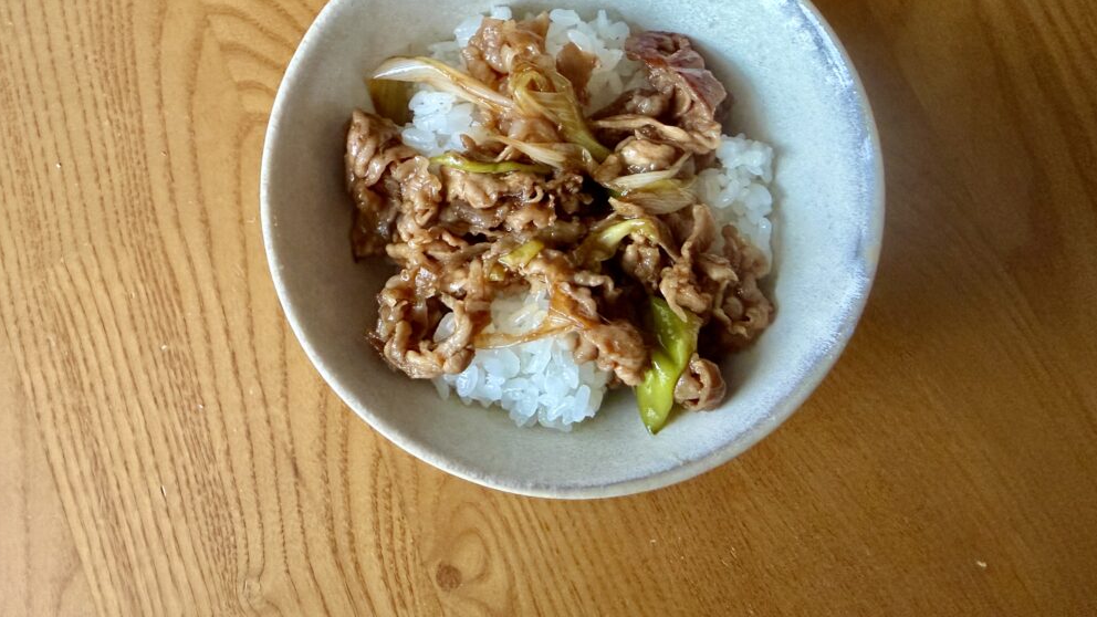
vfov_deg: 42.4
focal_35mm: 27
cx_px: 556
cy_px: 210
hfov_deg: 69.9
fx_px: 785
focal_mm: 2.22
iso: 400
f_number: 2.2
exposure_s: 1/50
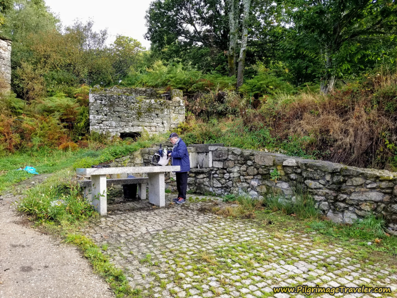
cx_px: 198
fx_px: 298
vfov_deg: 53.1
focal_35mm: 26
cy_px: 149
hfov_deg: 67.3
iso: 50
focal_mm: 4.3
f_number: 1.7
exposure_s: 1/353
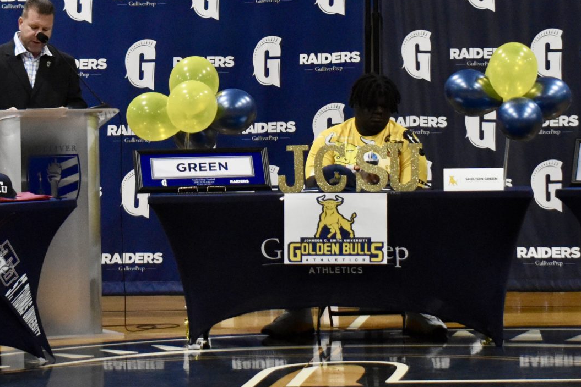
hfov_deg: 15.6
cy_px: 32
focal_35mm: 131
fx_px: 2115
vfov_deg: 10.4
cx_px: 297
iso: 3200
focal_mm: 36
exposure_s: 1/320
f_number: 4.8
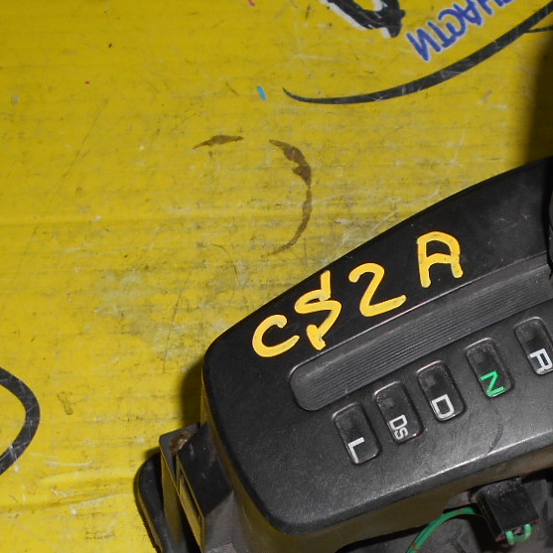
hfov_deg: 25.5
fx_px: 1193
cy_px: 422
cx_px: 475
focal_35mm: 66
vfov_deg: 25.7
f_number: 3.2
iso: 80
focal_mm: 4.6
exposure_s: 1/25
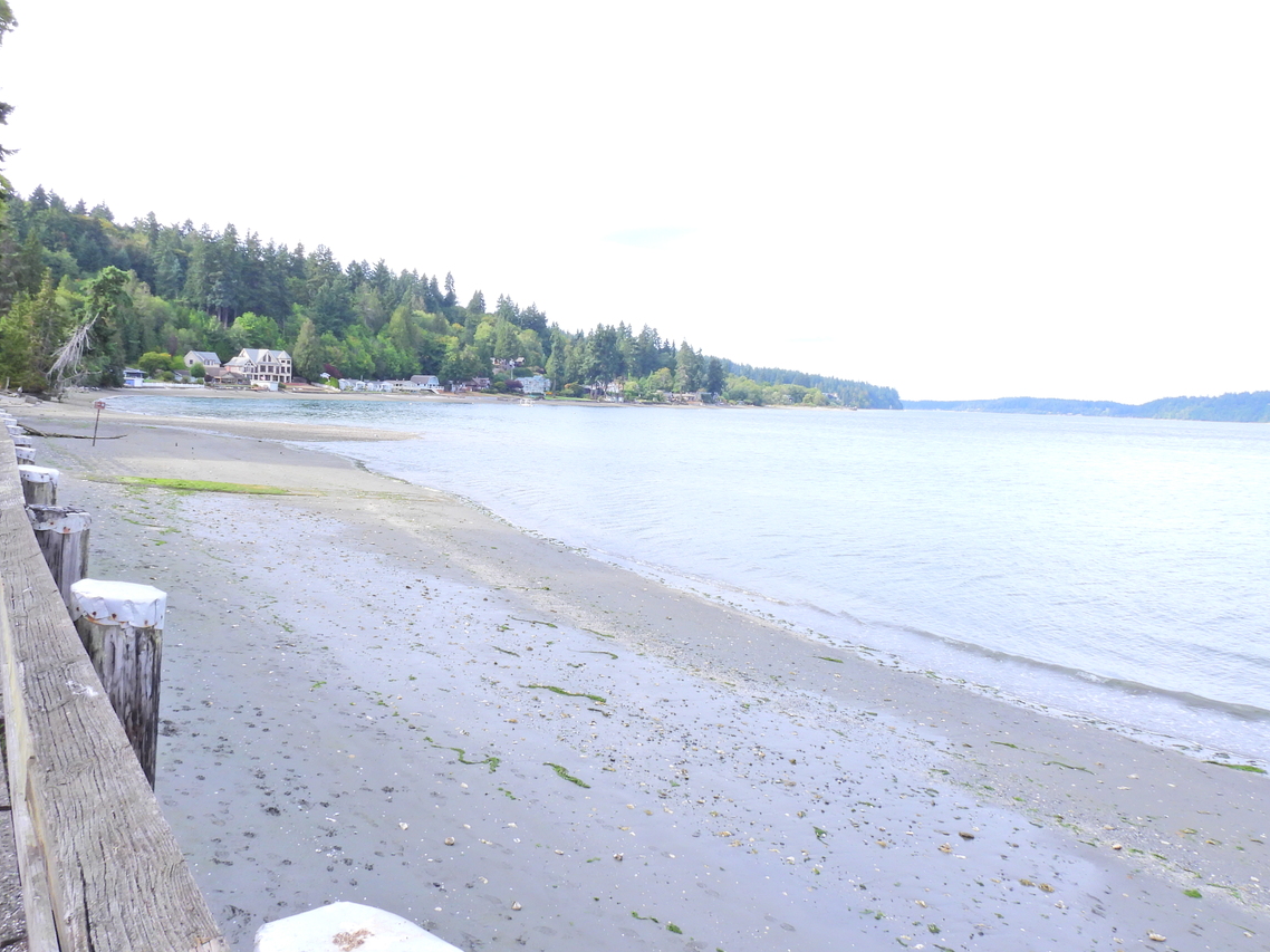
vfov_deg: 51.3
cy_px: 451
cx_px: 602
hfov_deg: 65.3
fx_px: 990
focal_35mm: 27
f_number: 8
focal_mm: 4.3
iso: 100
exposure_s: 1/50
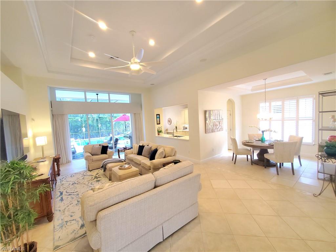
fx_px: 126
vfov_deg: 89.9
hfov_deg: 106.2
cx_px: 168
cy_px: 126
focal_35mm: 13
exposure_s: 1/60.2
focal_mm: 1.8
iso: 320
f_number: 2.2
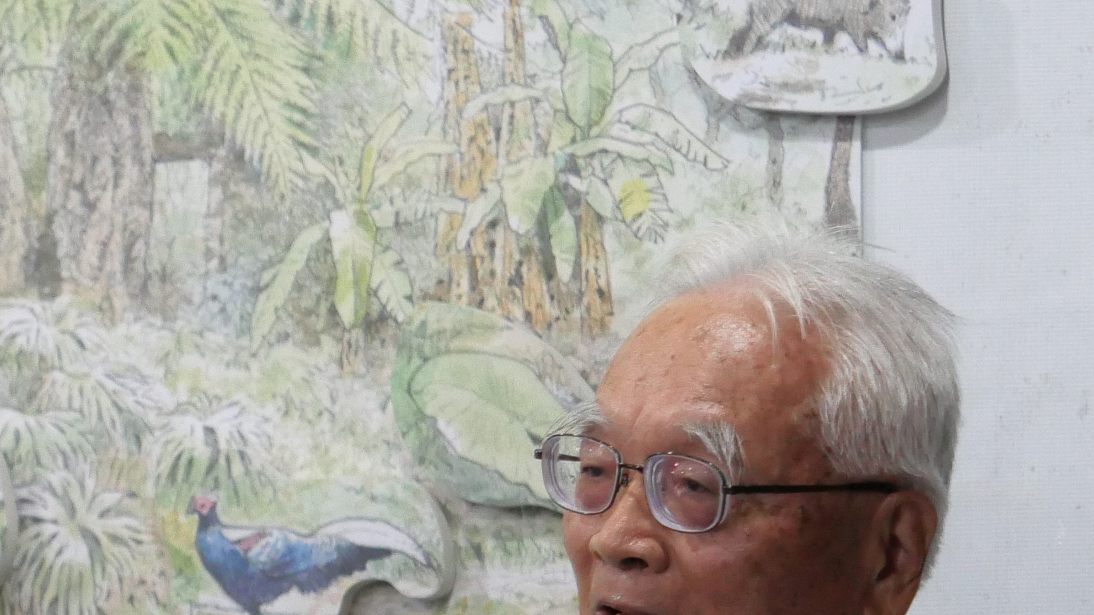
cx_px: -447
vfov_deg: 2.0
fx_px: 17463
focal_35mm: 602
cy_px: 327
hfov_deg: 3.6
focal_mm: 95
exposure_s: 1/320
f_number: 2.8
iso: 2000
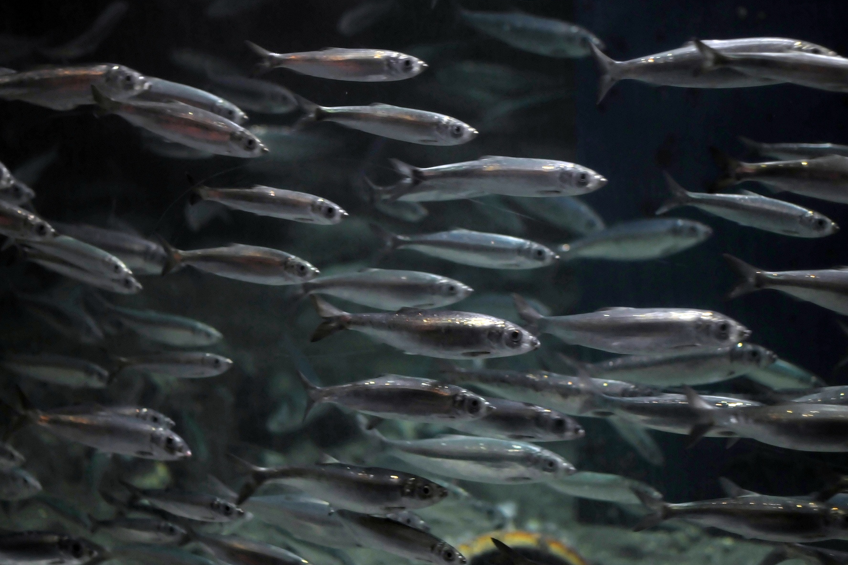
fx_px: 1790
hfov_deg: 26.7
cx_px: 422
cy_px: 280
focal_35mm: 76
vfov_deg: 17.9
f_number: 1.4
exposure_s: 1/80
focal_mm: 50
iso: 1000
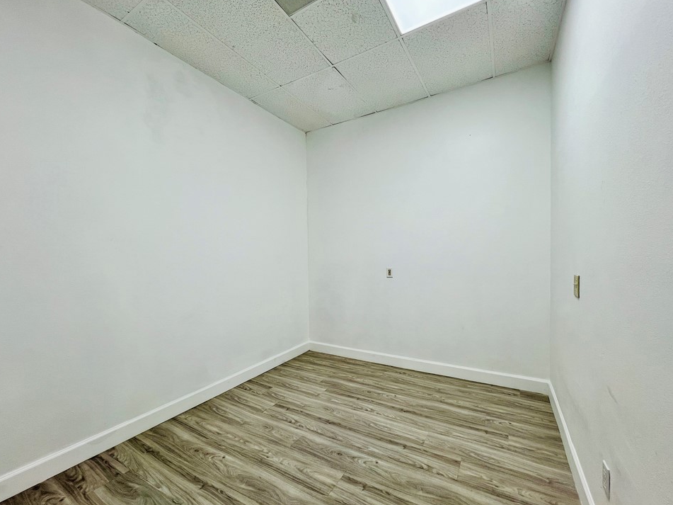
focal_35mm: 14
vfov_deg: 85.6
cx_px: 330
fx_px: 272
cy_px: 264
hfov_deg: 102.1
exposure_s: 1/120
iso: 40
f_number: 1.8
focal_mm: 1.57
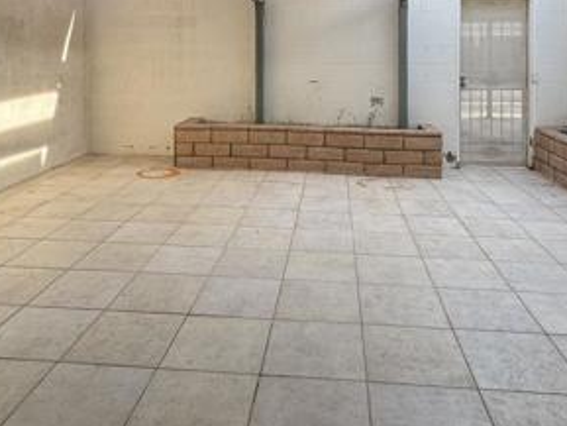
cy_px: 57
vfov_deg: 42.4
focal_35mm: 31
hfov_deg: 58.3
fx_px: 508
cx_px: 290
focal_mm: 2.22
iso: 40
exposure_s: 1/239
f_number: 2.2
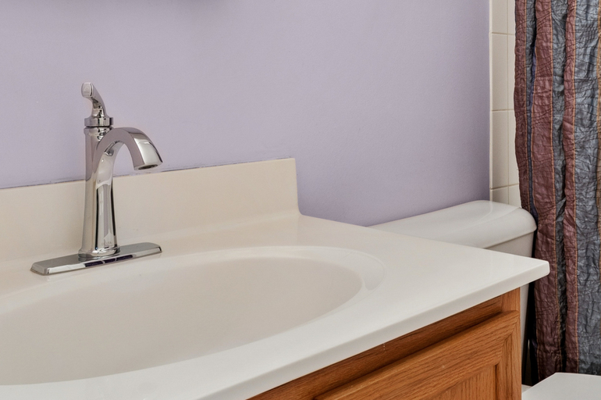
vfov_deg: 33.6
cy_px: 61
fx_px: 634
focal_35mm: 38
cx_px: 418
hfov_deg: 49.5
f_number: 8
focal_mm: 12
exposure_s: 1/8
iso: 250
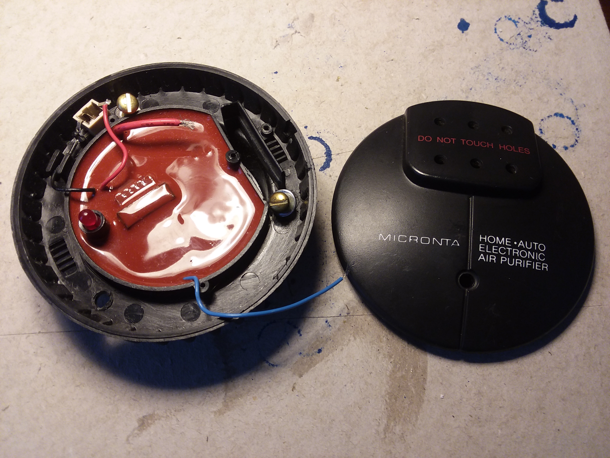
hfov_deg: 65.3
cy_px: 229
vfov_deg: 51.4
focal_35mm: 27
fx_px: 476
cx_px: 305
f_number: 1.9
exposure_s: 1/60
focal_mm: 2.91
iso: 64
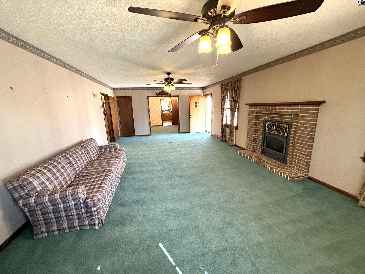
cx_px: 182
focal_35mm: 14
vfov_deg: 85.7
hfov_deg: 102.1
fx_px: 148
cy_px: 137
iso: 400
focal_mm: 2.22
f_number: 2.2
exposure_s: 1/60
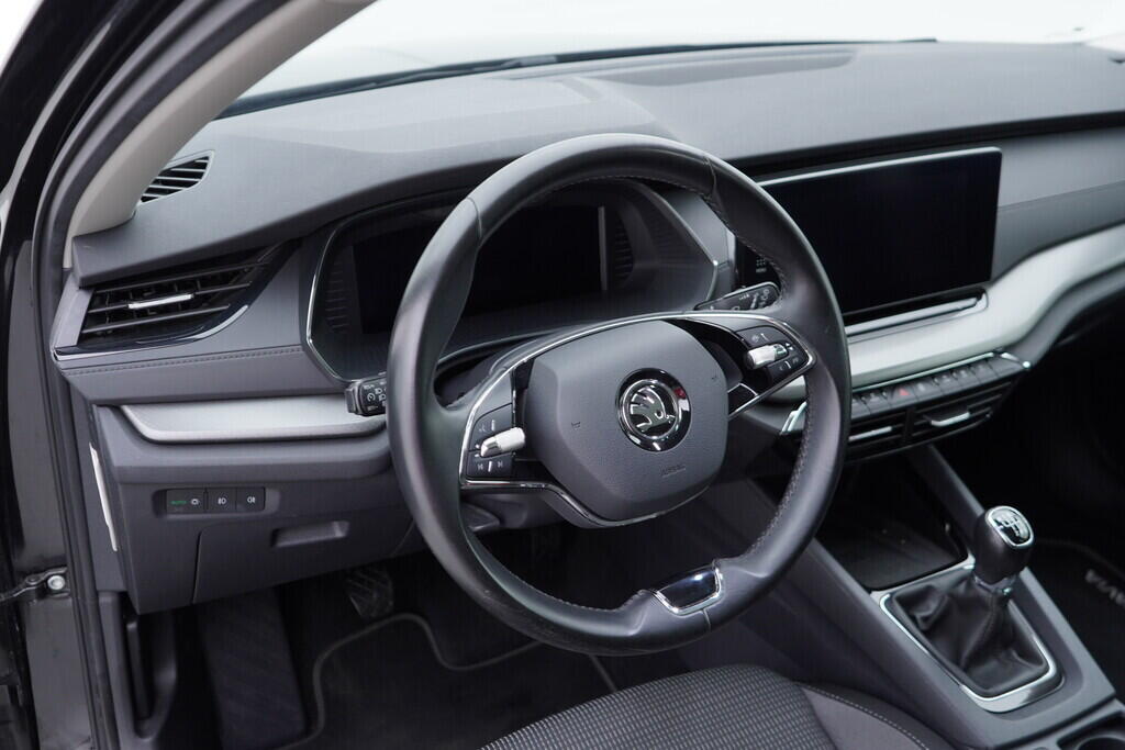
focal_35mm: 36
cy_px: 375
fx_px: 1125
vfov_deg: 36.9
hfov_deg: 53.1
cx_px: 562
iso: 125
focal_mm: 24
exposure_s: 1/40
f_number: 2.8
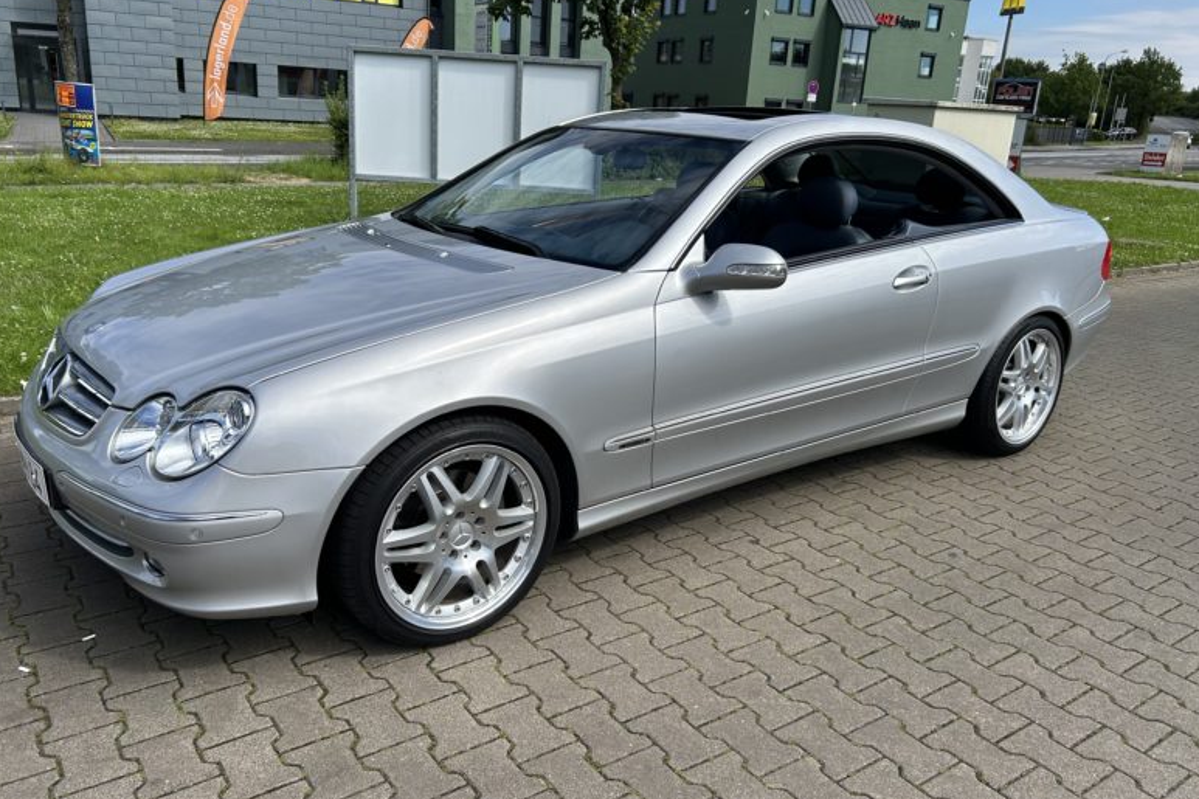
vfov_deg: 46.4
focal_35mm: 28
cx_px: 591
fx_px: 932
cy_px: 394
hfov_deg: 65.5
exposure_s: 1/4115
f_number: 1.5
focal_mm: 5.7
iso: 50
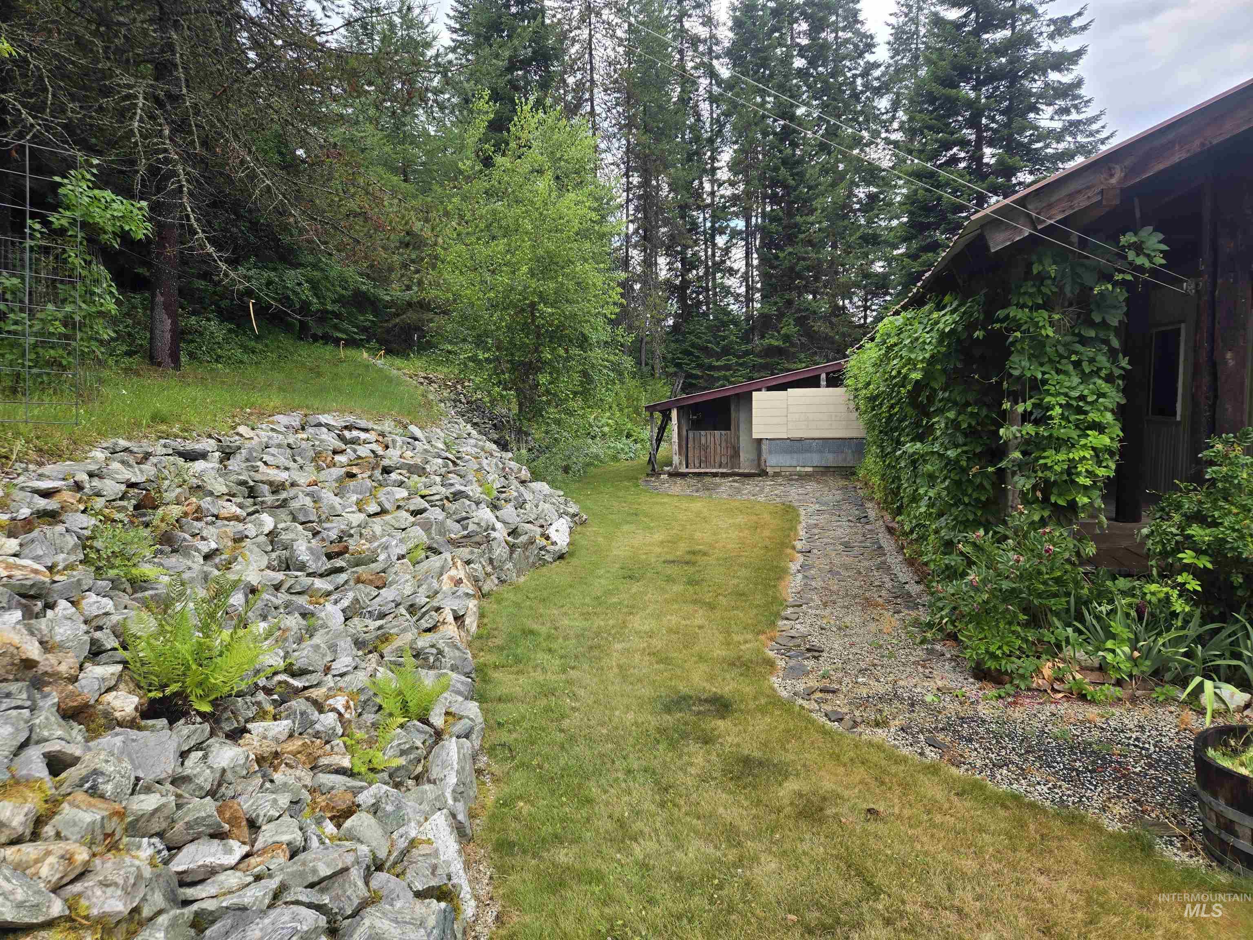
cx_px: 626
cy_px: 470
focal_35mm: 23
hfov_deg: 73.9
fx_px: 833
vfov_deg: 58.9
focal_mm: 5.4
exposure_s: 1/408
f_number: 1.8
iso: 25
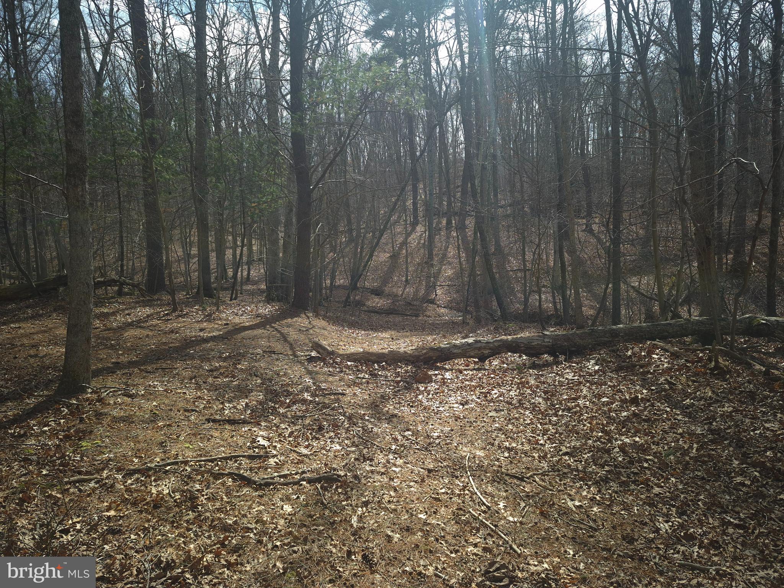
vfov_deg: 58.9
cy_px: 294
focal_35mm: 23
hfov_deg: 73.9
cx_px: 392
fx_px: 521
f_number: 1.8
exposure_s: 1/455
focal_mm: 5.4
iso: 25
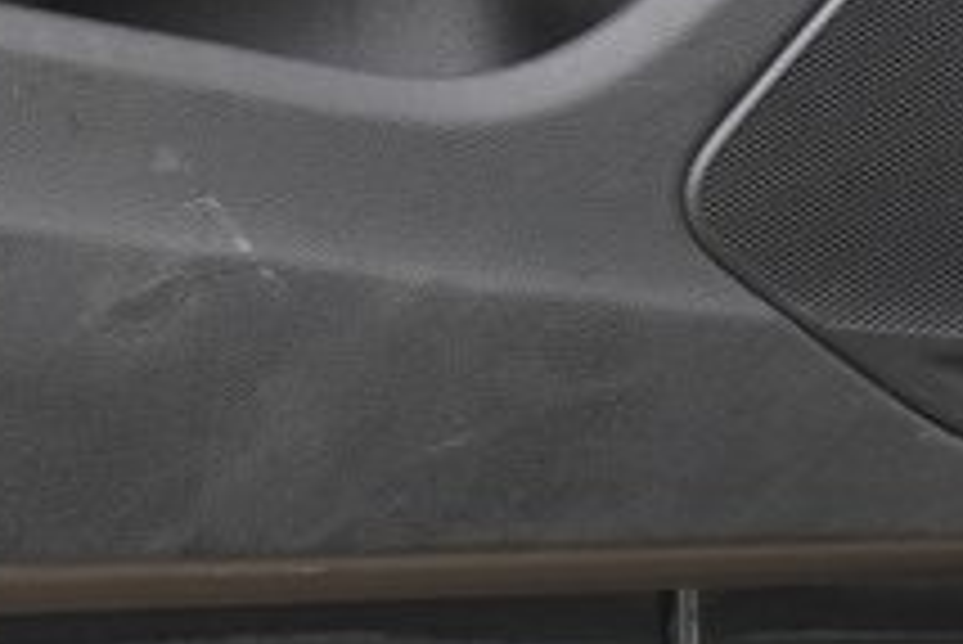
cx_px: -464
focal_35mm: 319
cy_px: -527
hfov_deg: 6.4
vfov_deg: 4.3
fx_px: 8539
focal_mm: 38
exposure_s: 1/15
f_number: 13
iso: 160
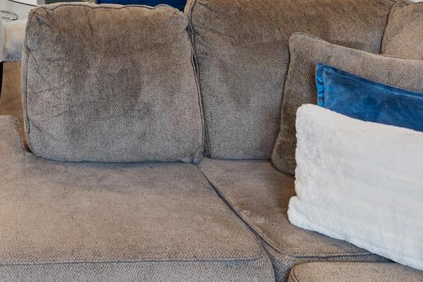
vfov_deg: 21.0
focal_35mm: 55
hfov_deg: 32.7
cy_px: -135
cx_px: -18
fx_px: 646
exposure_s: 1/2
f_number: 10
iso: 250
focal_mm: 16
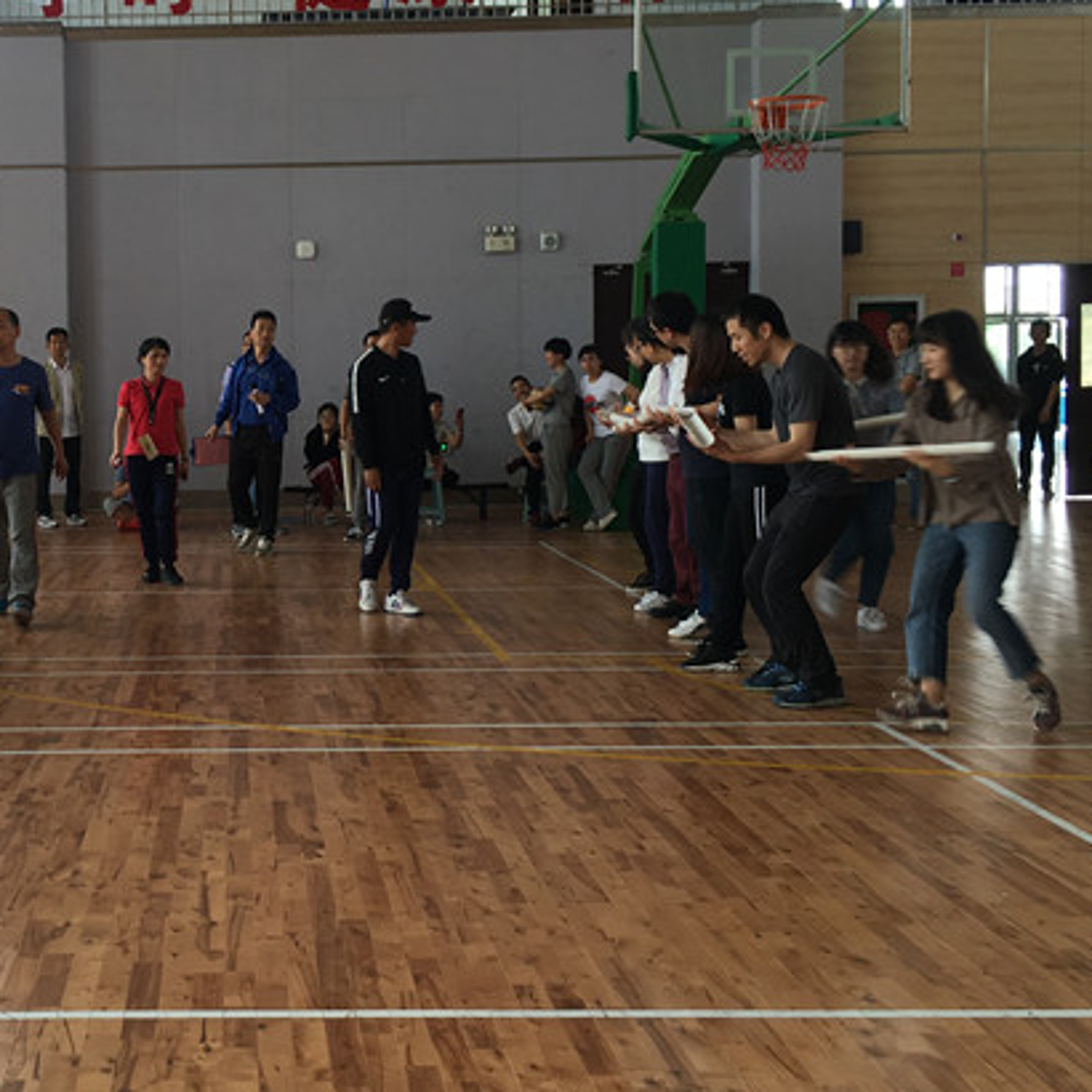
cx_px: 194
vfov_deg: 33.9
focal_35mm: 50
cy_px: 453
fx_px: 1785
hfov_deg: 32.9
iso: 25
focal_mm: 4.15
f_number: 2.2
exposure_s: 1/33
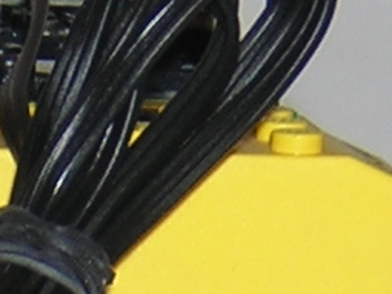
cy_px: 697
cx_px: 6
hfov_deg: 3.9
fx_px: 5750
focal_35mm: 508
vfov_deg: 2.9
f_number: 4
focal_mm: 10.6
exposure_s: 1/60.1
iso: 100
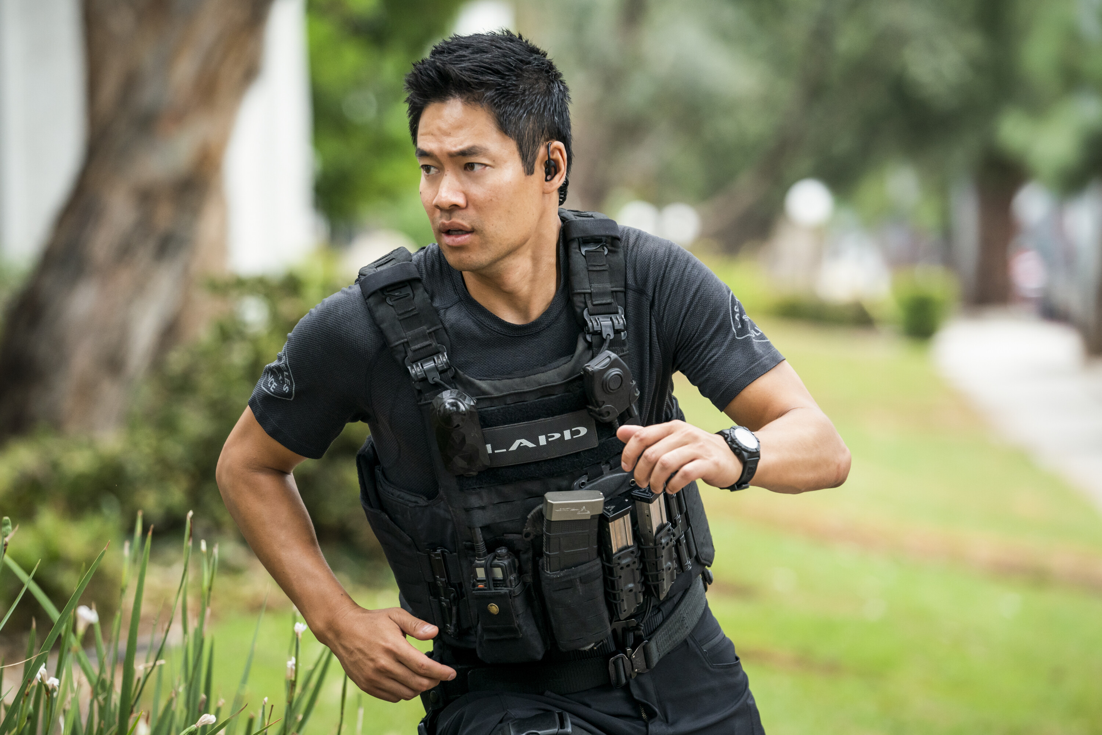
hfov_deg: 10.3
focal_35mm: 200
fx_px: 6122
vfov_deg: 6.9
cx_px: 551
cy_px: 368
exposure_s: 1/1600
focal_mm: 200
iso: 1600
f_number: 4
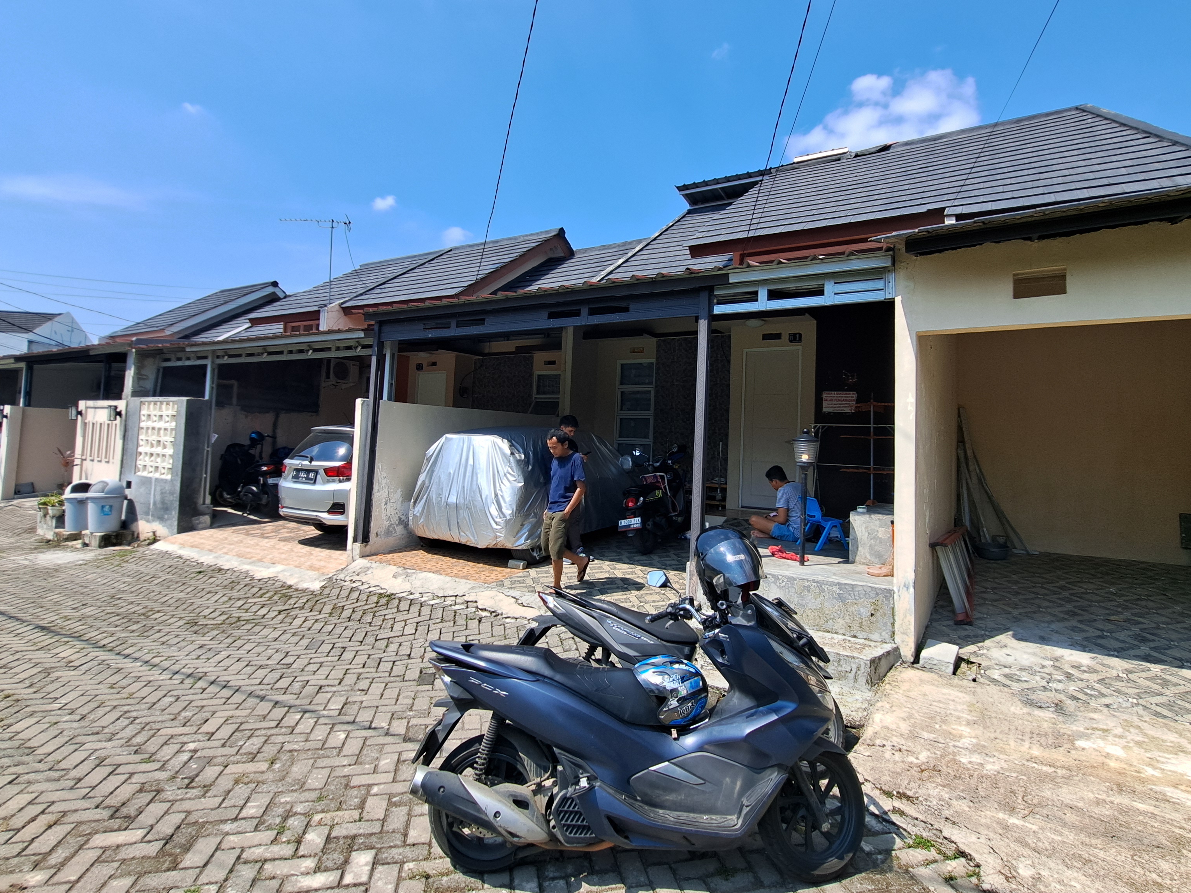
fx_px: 585
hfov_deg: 90.8
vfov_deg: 74.5
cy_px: 397
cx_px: 650
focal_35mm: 17
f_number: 2.2
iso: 50
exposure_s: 1/1033
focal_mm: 1.74
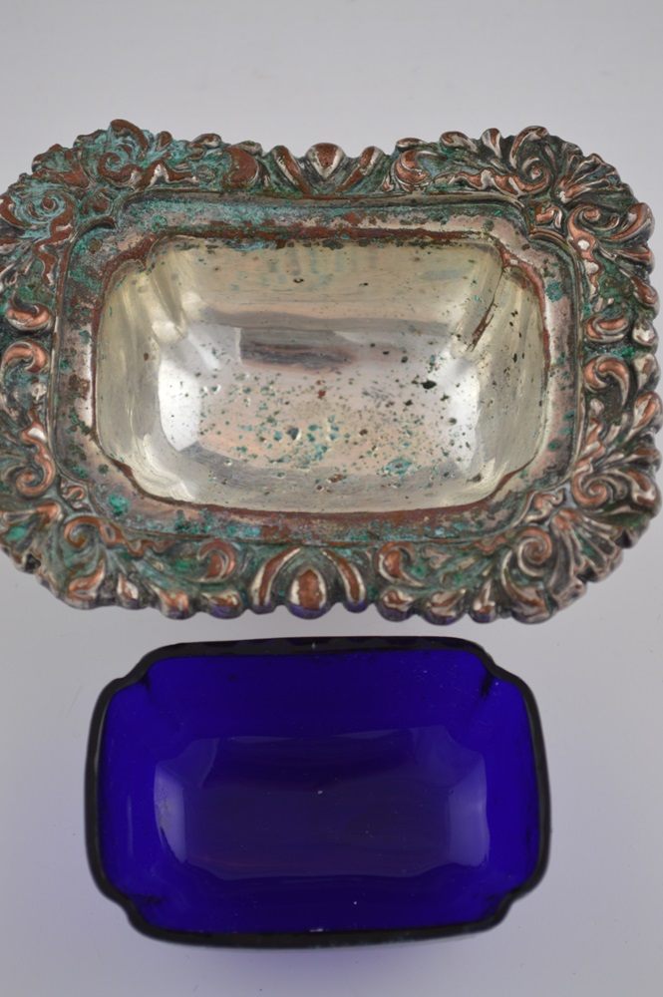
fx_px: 2075
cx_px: 332
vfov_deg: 27.0
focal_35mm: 75
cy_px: 498
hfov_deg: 18.2
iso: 400
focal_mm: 50
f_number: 5.6
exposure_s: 1/40
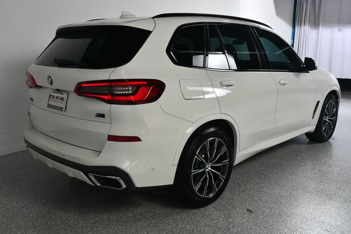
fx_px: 331
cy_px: 117
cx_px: 176
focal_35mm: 34
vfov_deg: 38.8
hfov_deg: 55.8
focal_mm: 23
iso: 100
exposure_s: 1/160
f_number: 13
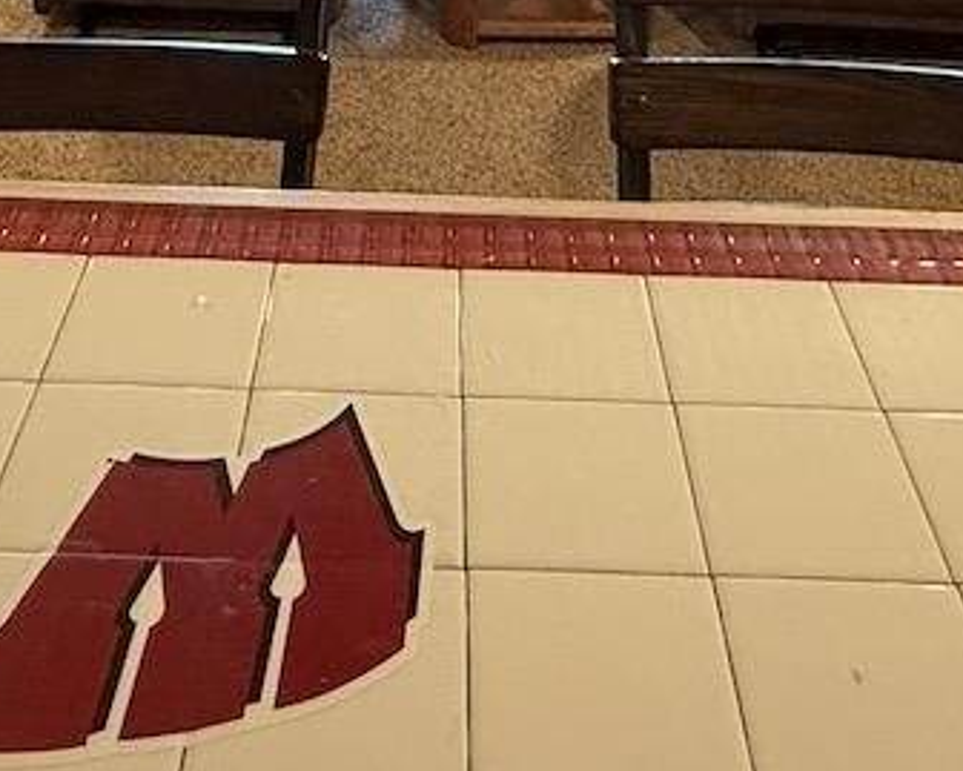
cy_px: -347
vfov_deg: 23.8
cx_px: 459
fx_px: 1482
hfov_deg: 36.0
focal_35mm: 52
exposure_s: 1/60
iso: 500
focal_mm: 2.22
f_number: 2.2
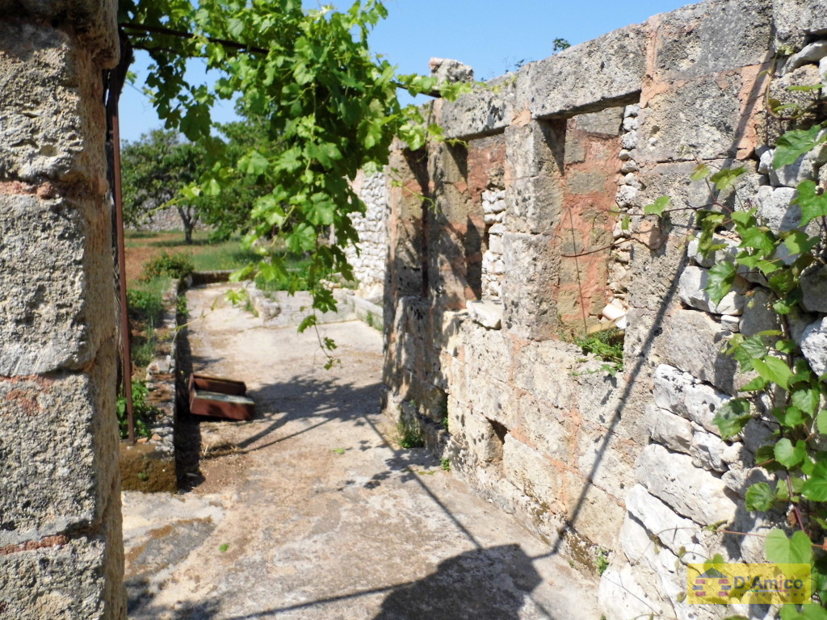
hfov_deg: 69.4
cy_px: 310
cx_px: 414
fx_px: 597
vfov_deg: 54.9
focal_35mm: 25
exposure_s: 1/160
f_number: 8.9
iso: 100
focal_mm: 4.5
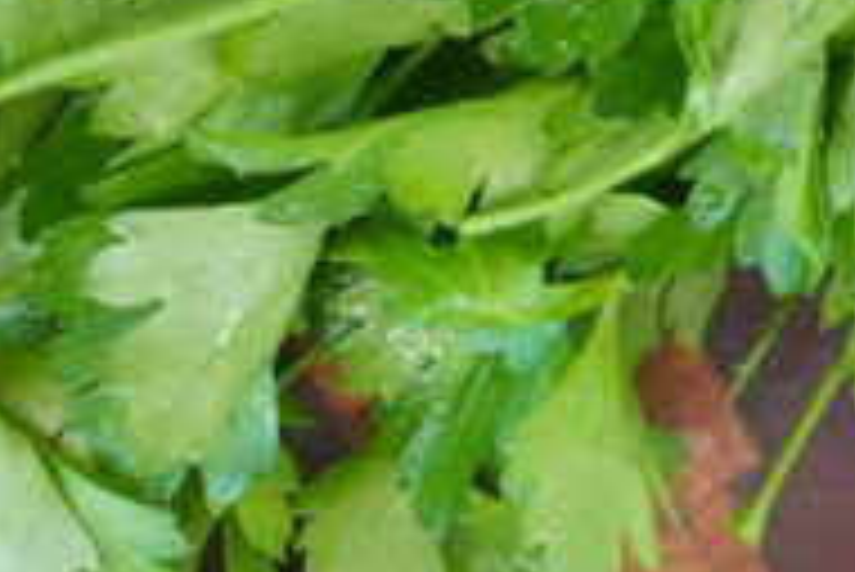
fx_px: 3589
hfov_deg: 13.2
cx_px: 1071
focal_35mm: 151
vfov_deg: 8.6
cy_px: -583
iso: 1600
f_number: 4
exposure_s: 1/60
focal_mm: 28
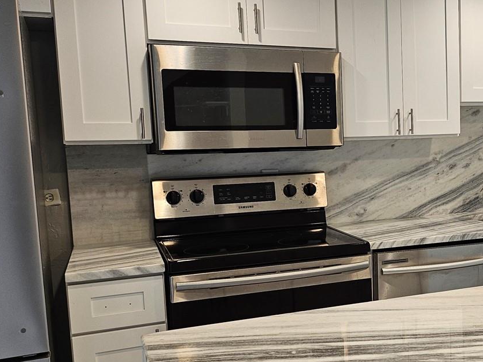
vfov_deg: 31.5
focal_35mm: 46
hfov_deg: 39.1
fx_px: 642
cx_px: 410
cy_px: 206
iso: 80
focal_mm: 5
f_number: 1.8
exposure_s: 1/120
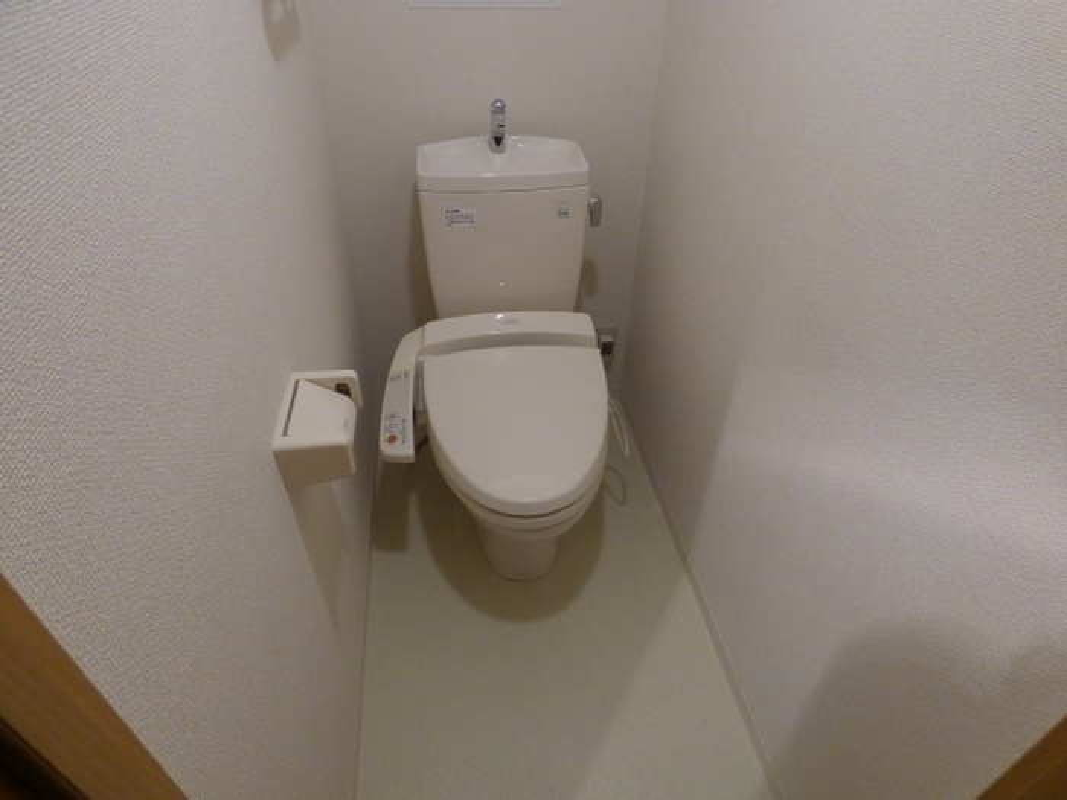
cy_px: 400
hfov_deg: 81.7
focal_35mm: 20
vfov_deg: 66.0
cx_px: 534
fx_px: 616
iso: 400
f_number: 2.8
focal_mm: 3.58
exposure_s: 1/50
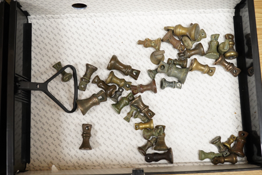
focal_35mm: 45
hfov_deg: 43.6
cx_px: 131
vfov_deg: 29.9
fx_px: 327
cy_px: 88
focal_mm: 30
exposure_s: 1/125
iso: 2500
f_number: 8
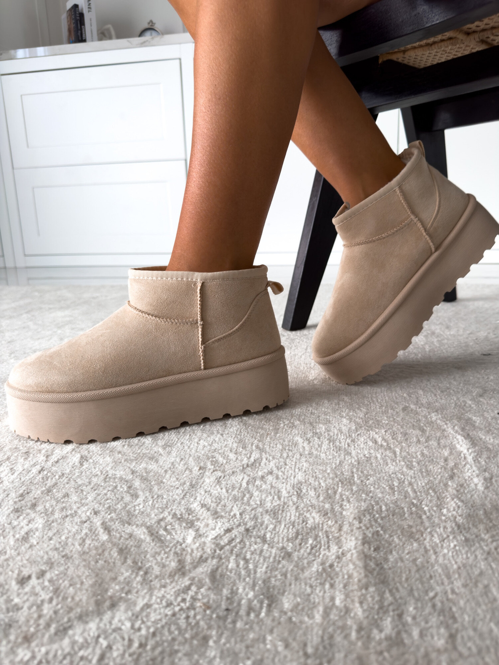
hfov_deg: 56.8
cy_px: 332
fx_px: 461
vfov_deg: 71.6
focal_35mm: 24
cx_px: 250
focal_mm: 6.86
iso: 80
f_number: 1.8
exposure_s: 1/120
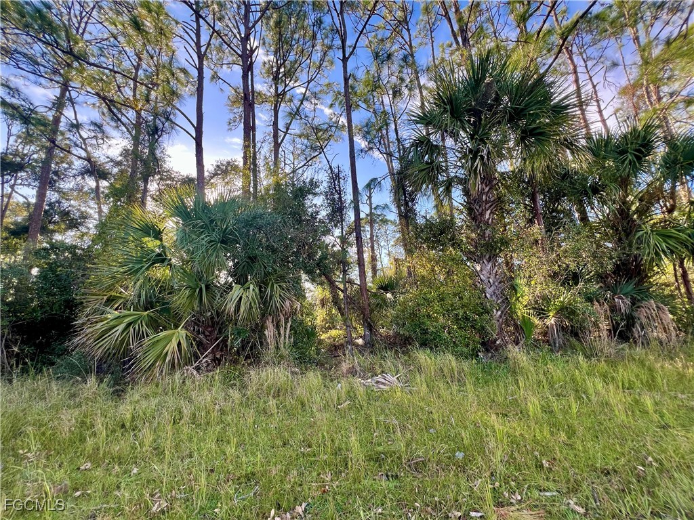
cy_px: 260
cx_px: 347
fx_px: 261
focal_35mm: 13
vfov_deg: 89.9
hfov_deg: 106.2
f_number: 1.8
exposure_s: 1/210
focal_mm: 1.57
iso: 32
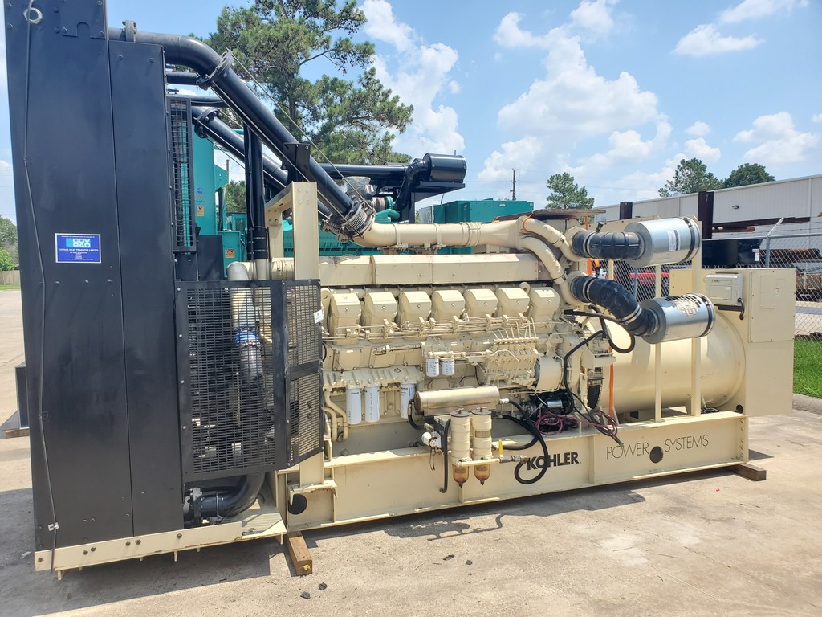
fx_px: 617
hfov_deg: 67.3
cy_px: 308
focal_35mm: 26
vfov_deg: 53.1
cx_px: 411
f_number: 2.4
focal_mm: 4.3
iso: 50
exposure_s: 1/1096
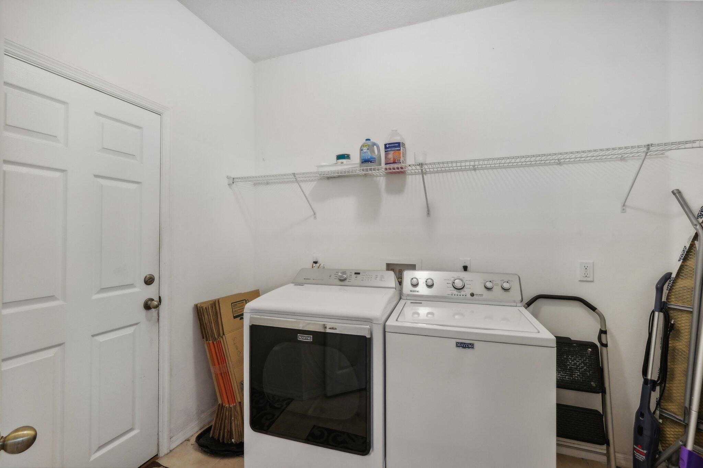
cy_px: 234
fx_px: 293
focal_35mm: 15
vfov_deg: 77.3
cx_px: 352
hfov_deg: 100.4
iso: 1250
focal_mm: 10
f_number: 7.1
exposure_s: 1/25
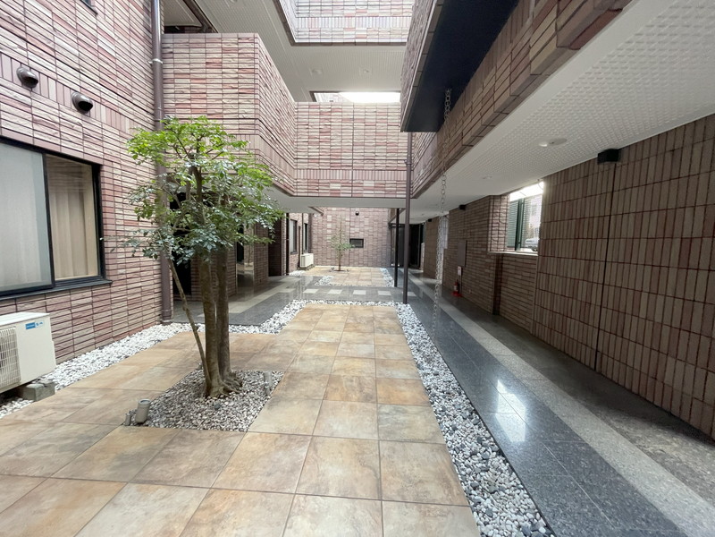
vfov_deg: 85.7
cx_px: 358
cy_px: 268
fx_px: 289
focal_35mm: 14
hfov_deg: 102.1
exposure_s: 1/99
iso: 250
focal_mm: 1.55
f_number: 2.4
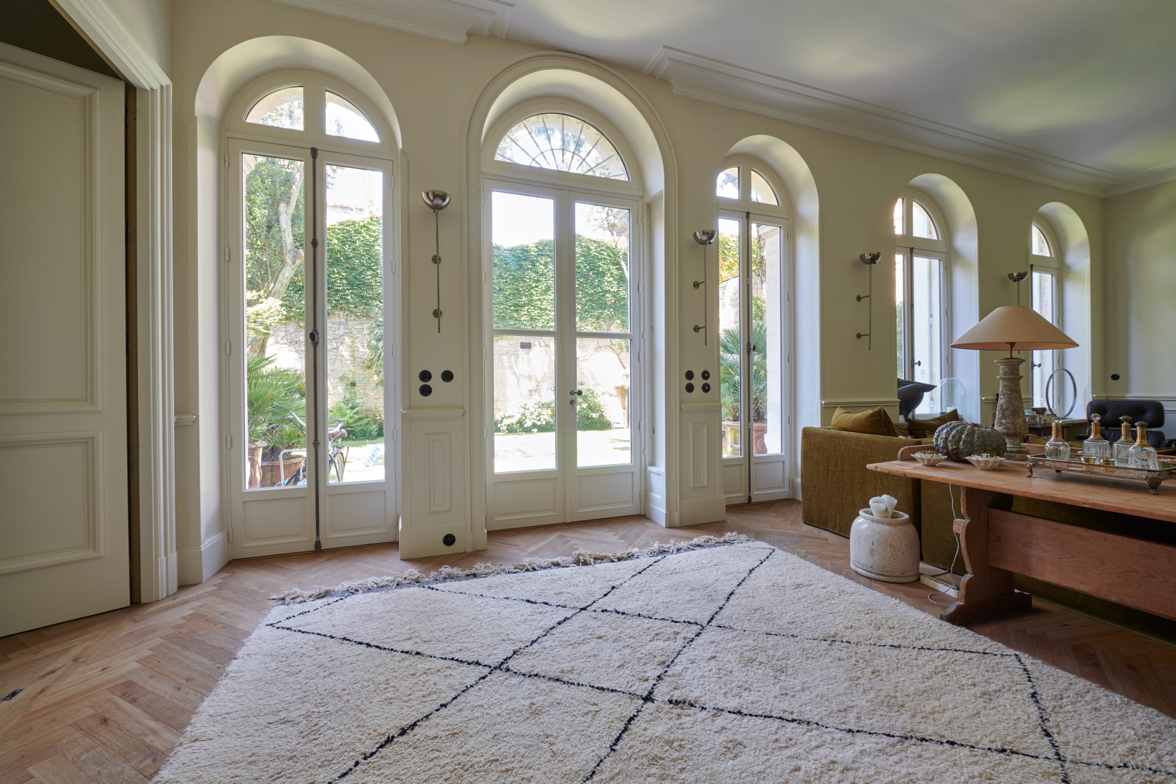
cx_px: 588
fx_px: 490
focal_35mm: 15
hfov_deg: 100.4
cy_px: 392
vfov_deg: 77.3
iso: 100
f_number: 11
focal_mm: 15
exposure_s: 1/1.3
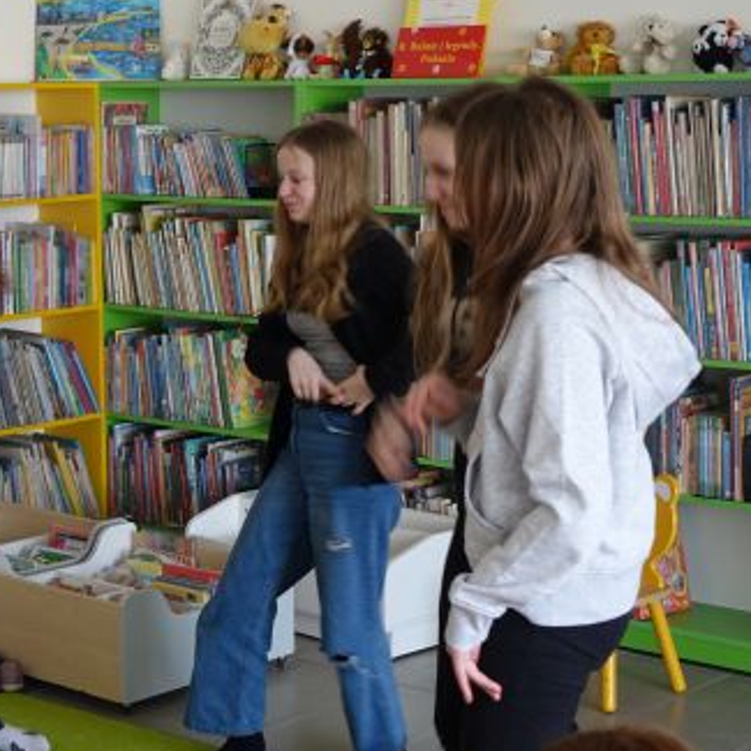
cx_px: 189
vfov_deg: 21.1
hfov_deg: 21.0
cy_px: 392
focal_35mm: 82
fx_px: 2013
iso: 400
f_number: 2.8
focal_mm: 17.83
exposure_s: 1/50
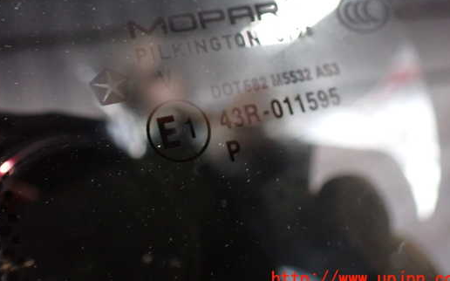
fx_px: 454
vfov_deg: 34.1
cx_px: 207
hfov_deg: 52.7
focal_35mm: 37
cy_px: 94
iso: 1000
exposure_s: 1/30
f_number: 2.3
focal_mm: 5.4
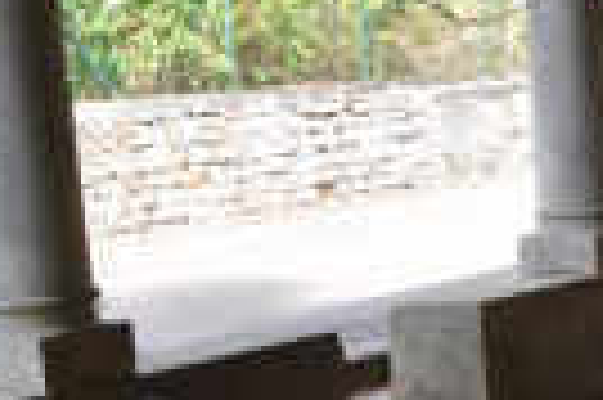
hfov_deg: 14.1
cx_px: 1040
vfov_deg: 10.3
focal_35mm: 131
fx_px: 2192
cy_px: 476
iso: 250
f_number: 5.6
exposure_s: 1/125
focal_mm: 18
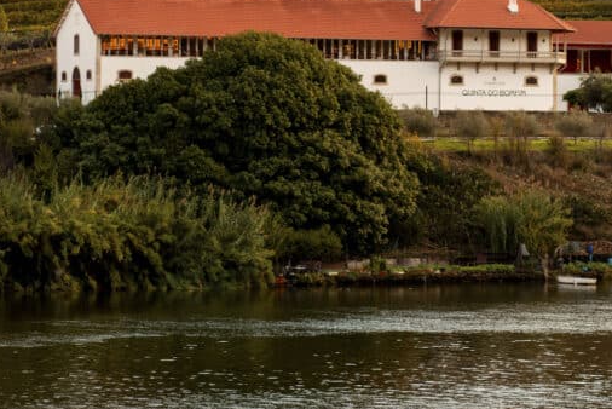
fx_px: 2926
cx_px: 477
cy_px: 66
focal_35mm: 172
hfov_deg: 11.9
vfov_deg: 8.0
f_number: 3.5
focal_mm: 85
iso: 250
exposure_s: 1/250
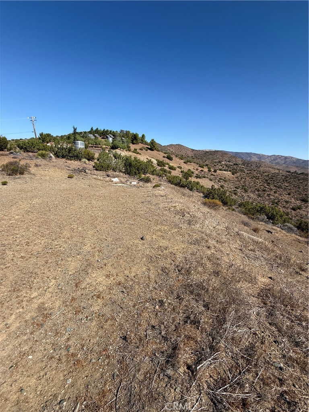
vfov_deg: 102.1
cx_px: 154
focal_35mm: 14
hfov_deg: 85.7
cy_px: 206
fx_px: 167
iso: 50
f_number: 2.2
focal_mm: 2.22
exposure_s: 1/1901
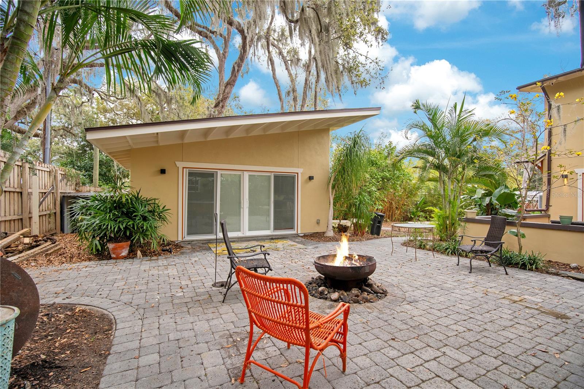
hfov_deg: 96.7
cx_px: 292
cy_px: 194
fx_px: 259
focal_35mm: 16
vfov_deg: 73.7
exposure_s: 1/60
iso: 250
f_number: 4
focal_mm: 16
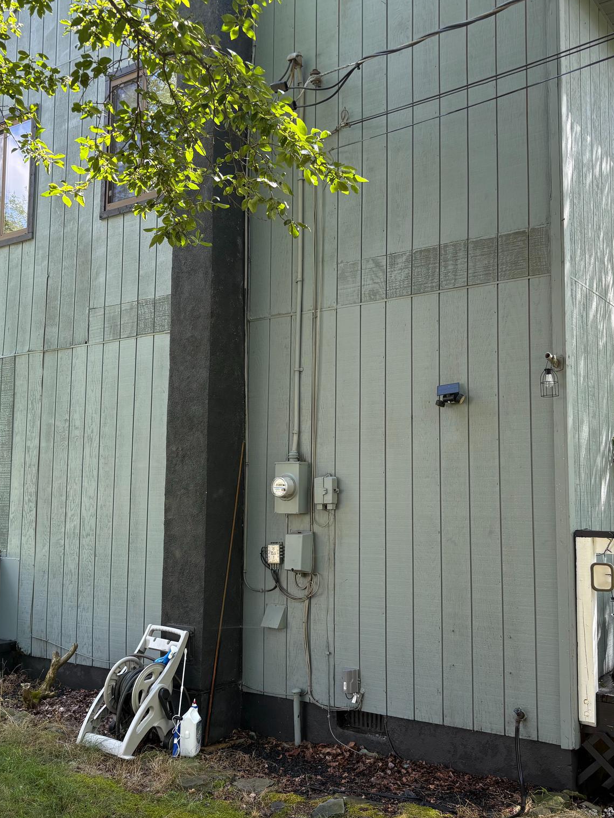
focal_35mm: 35
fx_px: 828
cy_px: 408
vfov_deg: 52.6
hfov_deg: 40.6
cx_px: 345
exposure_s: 1/171
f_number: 1.6
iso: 40
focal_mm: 5.96
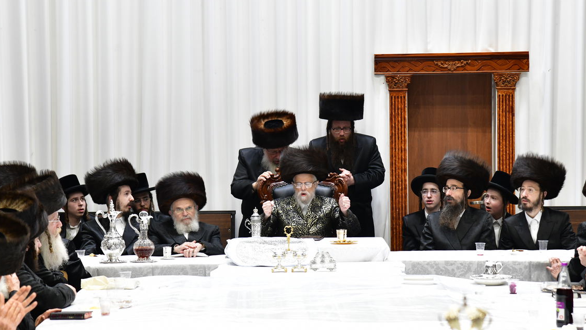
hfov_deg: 13.8
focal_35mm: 156
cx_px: 308
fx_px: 2424
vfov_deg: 7.8
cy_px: 157
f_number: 5.6
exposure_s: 1/100
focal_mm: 120
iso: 2000
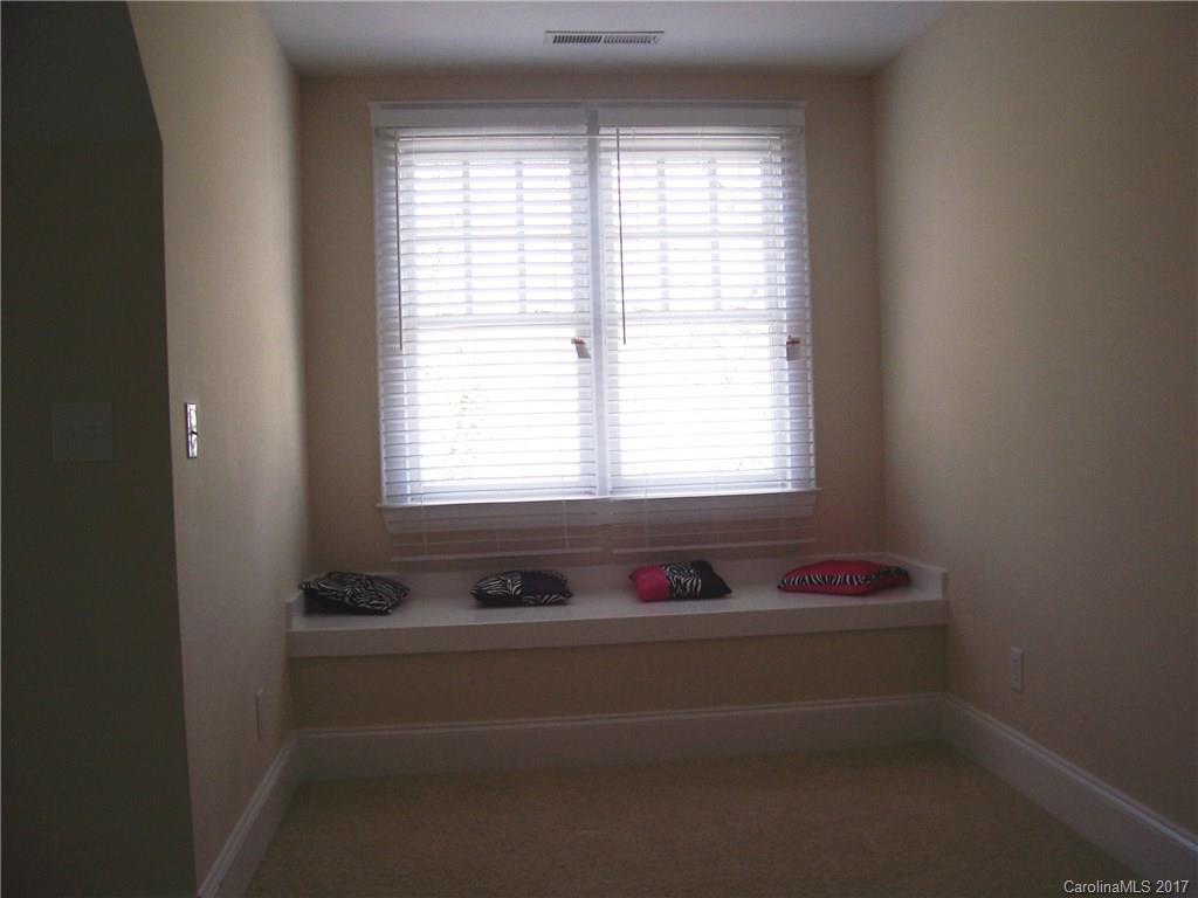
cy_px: 449
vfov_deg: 41.8
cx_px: 599
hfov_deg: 54.0
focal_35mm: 34
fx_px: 1177
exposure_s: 1/90
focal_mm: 5.6
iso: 80
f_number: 2.7
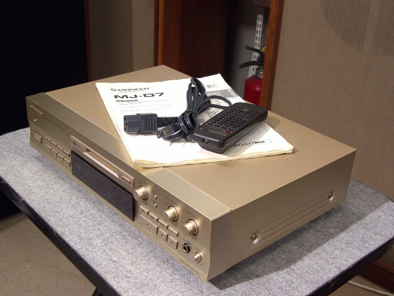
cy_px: 148
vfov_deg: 31.5
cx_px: 197
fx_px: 524
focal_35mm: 46
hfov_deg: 41.2
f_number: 3.1
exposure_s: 1/30
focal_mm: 9.5
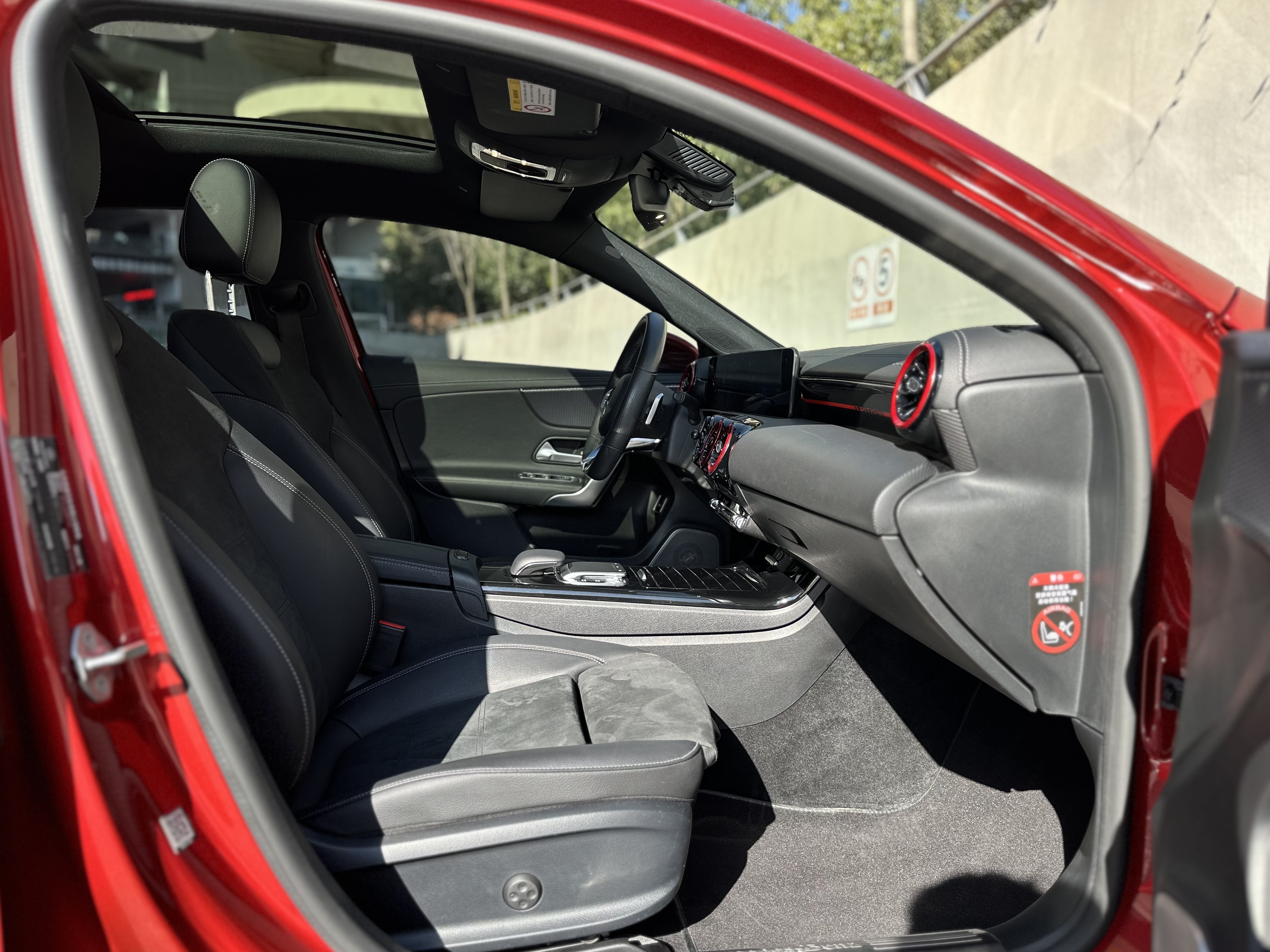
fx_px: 917
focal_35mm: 25
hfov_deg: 69.4
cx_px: 634
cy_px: 490
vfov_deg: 54.9
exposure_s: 1/785
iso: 80
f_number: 1.78
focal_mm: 6.86
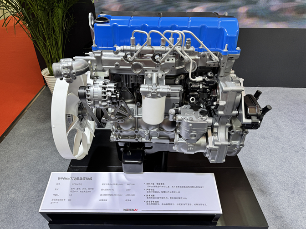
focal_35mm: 25
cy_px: 112
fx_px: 221
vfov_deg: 54.9
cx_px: 147
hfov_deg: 69.4
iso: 80
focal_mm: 6.76
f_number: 1.78
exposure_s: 1/120
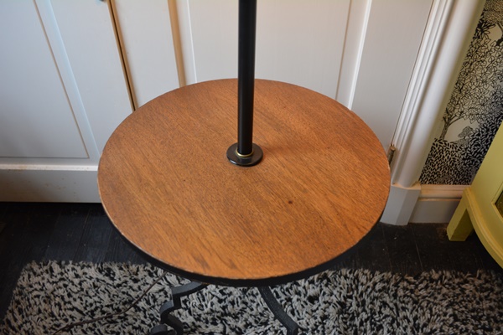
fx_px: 461
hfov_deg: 57.2
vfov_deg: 40.0
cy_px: 168
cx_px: 252
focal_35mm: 33
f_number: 4
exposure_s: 1/60
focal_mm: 22
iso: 720
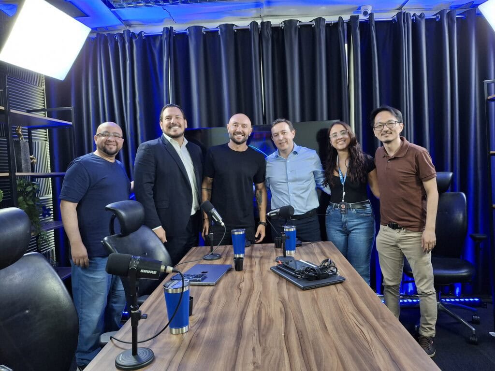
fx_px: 357
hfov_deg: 69.4
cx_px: 248
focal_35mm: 25
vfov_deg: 54.9
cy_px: 186
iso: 250
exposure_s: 1/30
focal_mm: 4.7
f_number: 1.8
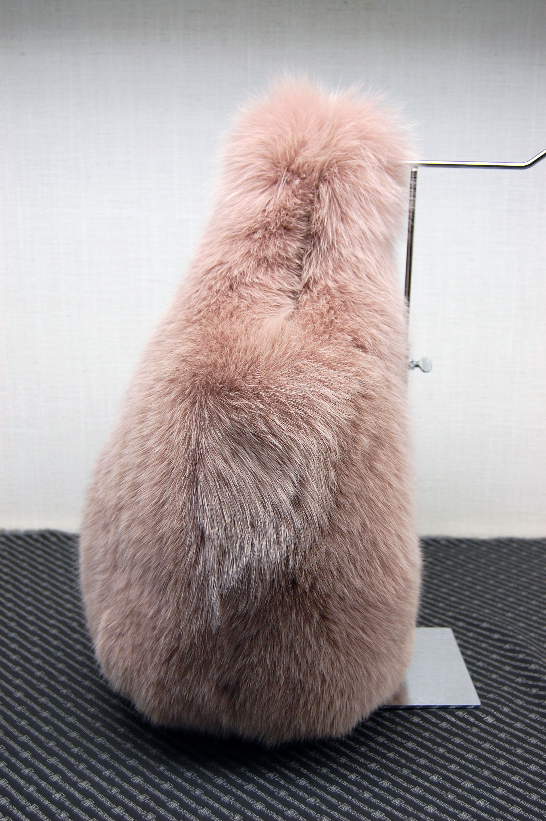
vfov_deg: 43.6
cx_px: 273
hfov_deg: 29.8
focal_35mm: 45
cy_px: 410
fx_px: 1026
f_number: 5.6
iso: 400
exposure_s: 1/125
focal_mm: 30
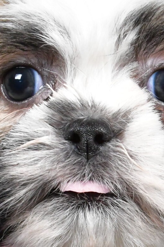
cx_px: 130
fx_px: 937
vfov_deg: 14.6
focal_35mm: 137
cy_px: 283
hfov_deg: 10.0
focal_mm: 28
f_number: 11
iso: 6400
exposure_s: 1/500
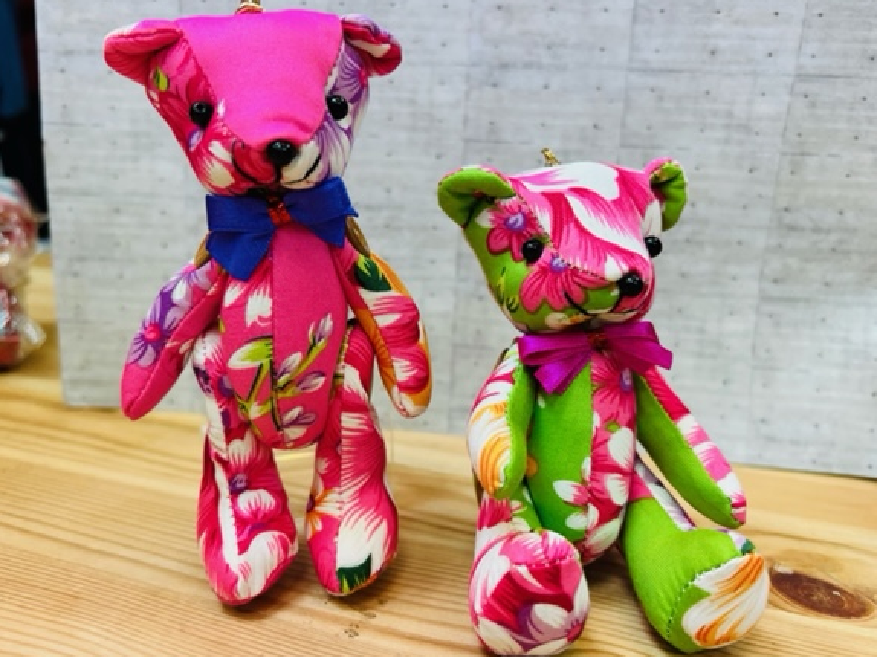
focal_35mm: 29
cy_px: 327
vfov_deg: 48.2
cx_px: 413
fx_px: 734
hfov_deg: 61.6
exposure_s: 1/120
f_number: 1.5
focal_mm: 5.7
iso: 64
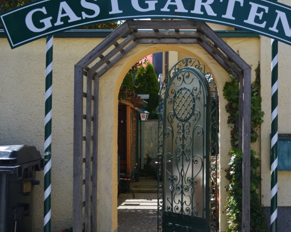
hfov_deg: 33.5
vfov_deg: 27.6
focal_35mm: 55
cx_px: 215
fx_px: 473
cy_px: 116
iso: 200
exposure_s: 1/250
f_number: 8
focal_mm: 26
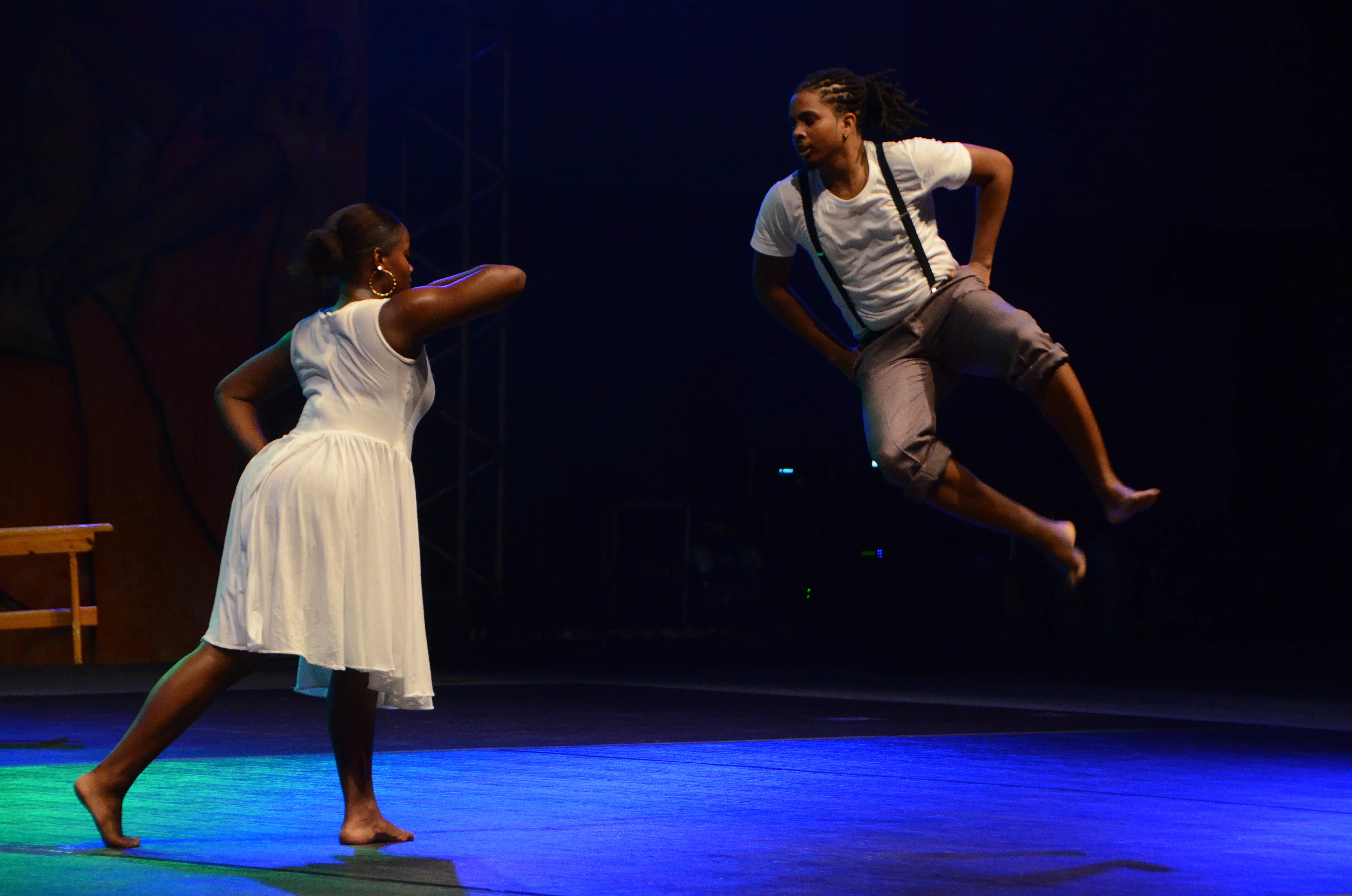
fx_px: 5341
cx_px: 676
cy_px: 448
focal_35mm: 142
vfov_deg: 9.6
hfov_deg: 14.4
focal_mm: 95
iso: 3200
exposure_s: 1/160
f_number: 5.6
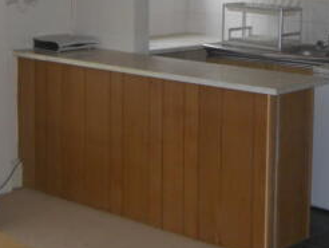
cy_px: 22
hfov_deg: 21.5
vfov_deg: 16.2
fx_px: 856
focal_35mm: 90
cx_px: 253
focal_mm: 7.9
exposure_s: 1/60
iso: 200
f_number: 2.8
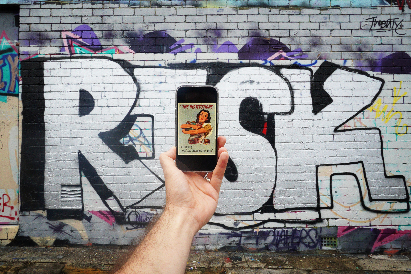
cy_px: 137
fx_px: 308
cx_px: 206
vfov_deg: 47.9
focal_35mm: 27
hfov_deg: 67.4
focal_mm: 18
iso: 400
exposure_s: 1/40
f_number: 20
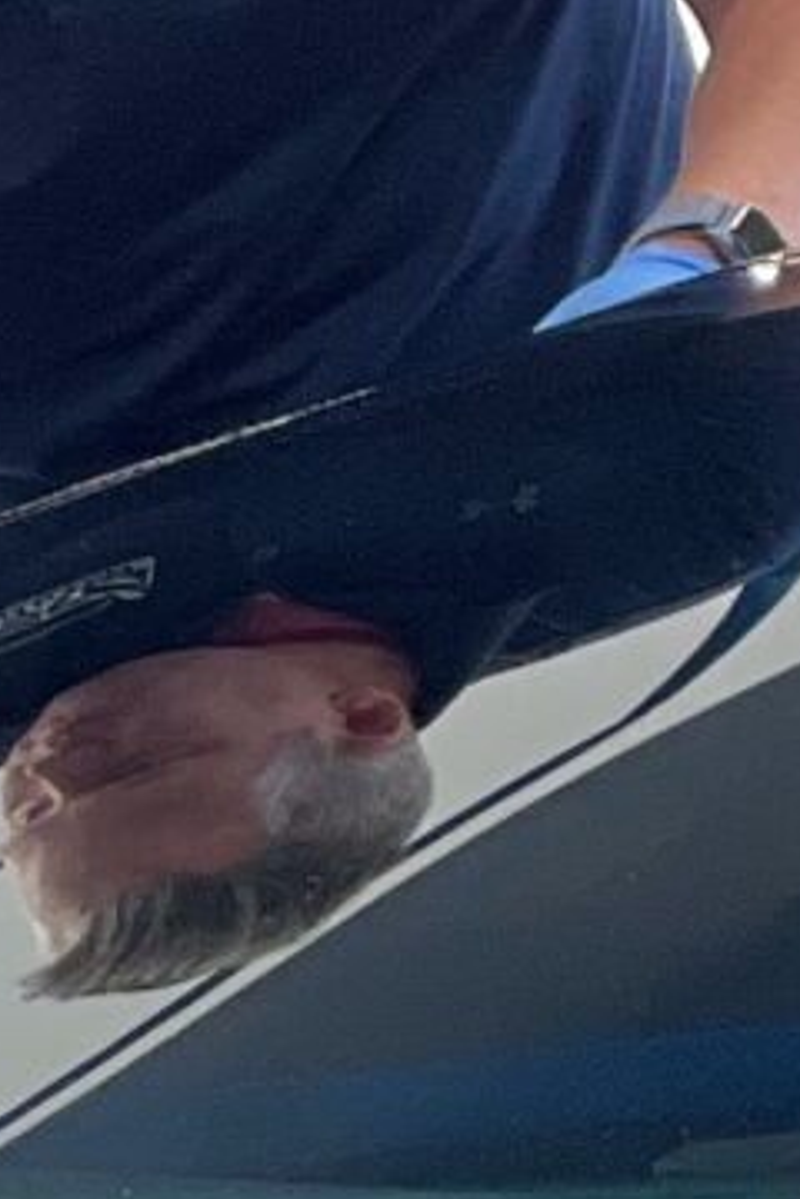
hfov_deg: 2.9
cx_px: -1280
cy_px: 1112
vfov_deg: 4.4
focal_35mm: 473
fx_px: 15765
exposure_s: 1/120
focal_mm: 7.5
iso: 50
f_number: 2.2
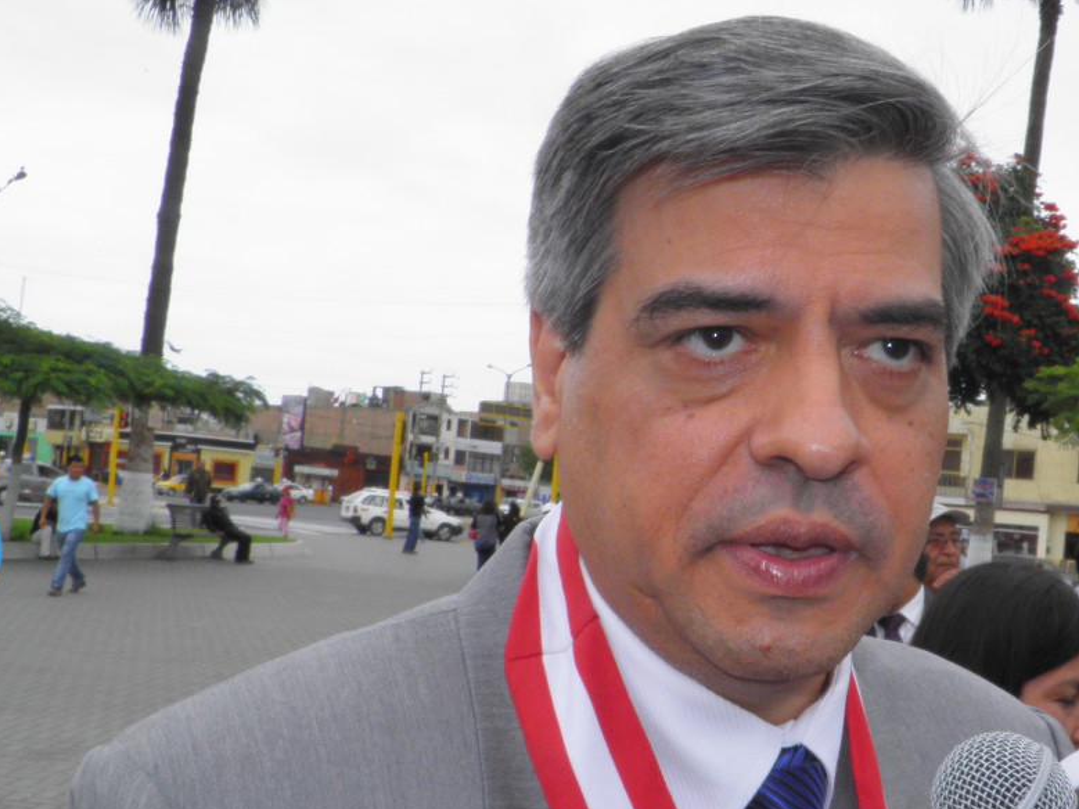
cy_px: 463
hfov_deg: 40.6
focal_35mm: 46
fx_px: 1434
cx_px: 748
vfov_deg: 31.5
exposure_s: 1/100
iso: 50
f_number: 8
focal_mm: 4.9
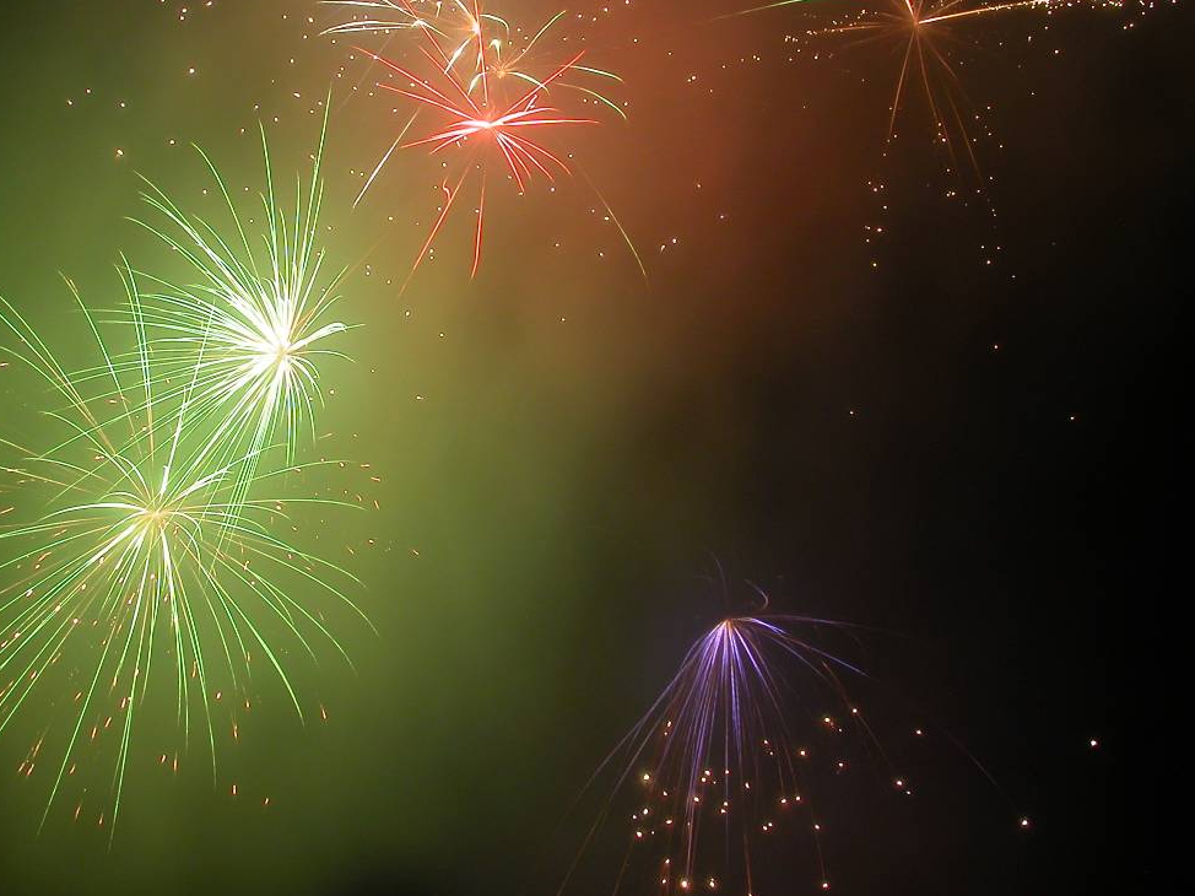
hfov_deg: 40.8
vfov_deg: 31.3
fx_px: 1588
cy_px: 324
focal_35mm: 46
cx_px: 418
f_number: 8
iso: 100
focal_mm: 8.9
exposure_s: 8
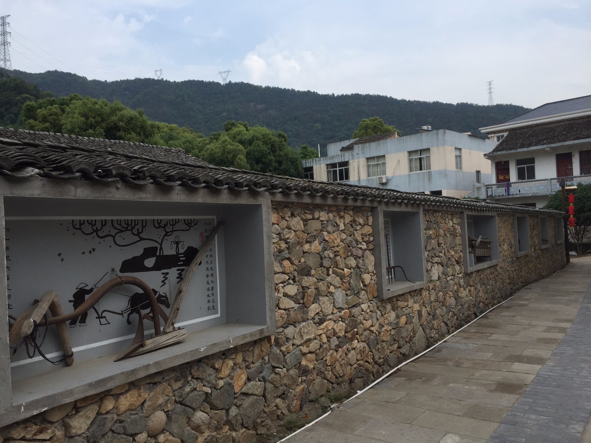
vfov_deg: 48.2
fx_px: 495
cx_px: 296
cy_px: 222
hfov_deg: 61.7
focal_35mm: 29
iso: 32
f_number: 2.2
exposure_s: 1/1163
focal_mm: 4.15
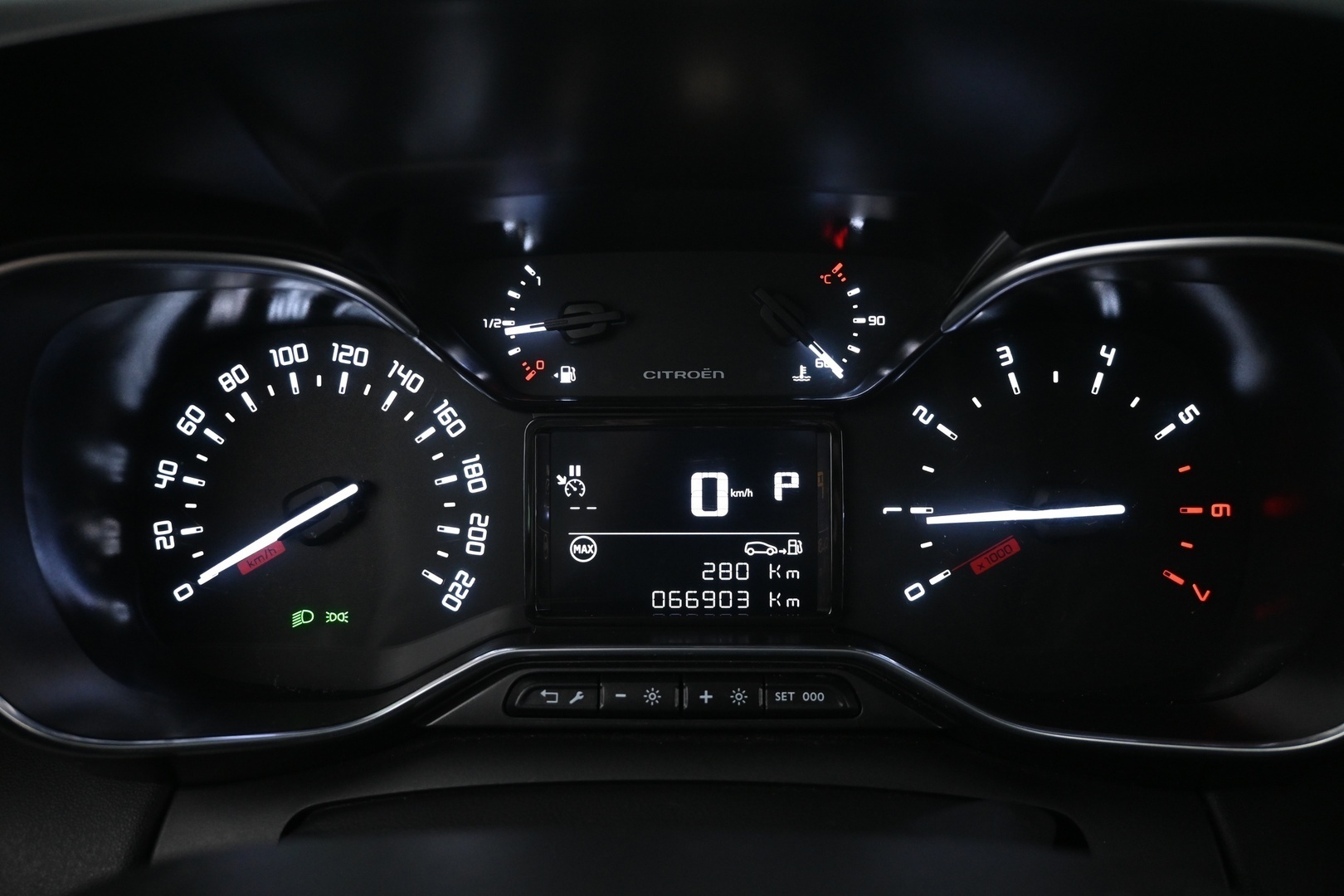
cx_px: 672
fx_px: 1092
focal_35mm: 29
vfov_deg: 44.6
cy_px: 448
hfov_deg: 63.2
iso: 1800
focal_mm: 19.5
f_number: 3.8
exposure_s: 1/30
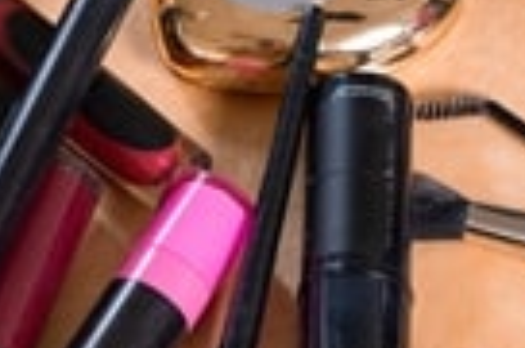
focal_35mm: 221
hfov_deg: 9.3
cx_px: 197
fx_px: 3215
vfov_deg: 6.2
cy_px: 344
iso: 800
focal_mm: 50
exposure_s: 1/250
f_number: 4
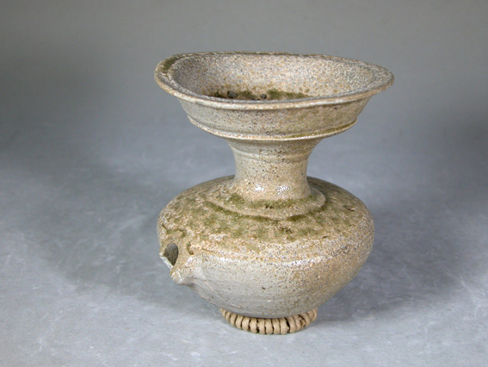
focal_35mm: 60
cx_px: 269
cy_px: 168
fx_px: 846
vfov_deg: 24.4
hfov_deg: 32.1
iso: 100
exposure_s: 1/32.6
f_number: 3.1
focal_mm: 13.7
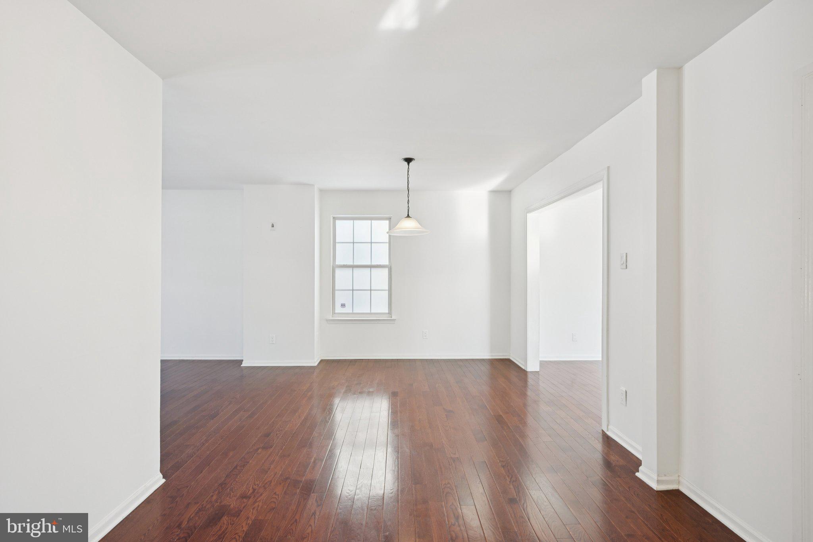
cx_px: 406
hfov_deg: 95.0
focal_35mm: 16
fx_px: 373
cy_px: 271
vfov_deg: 72.0
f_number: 8
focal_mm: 16.5
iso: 180
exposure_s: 1/15
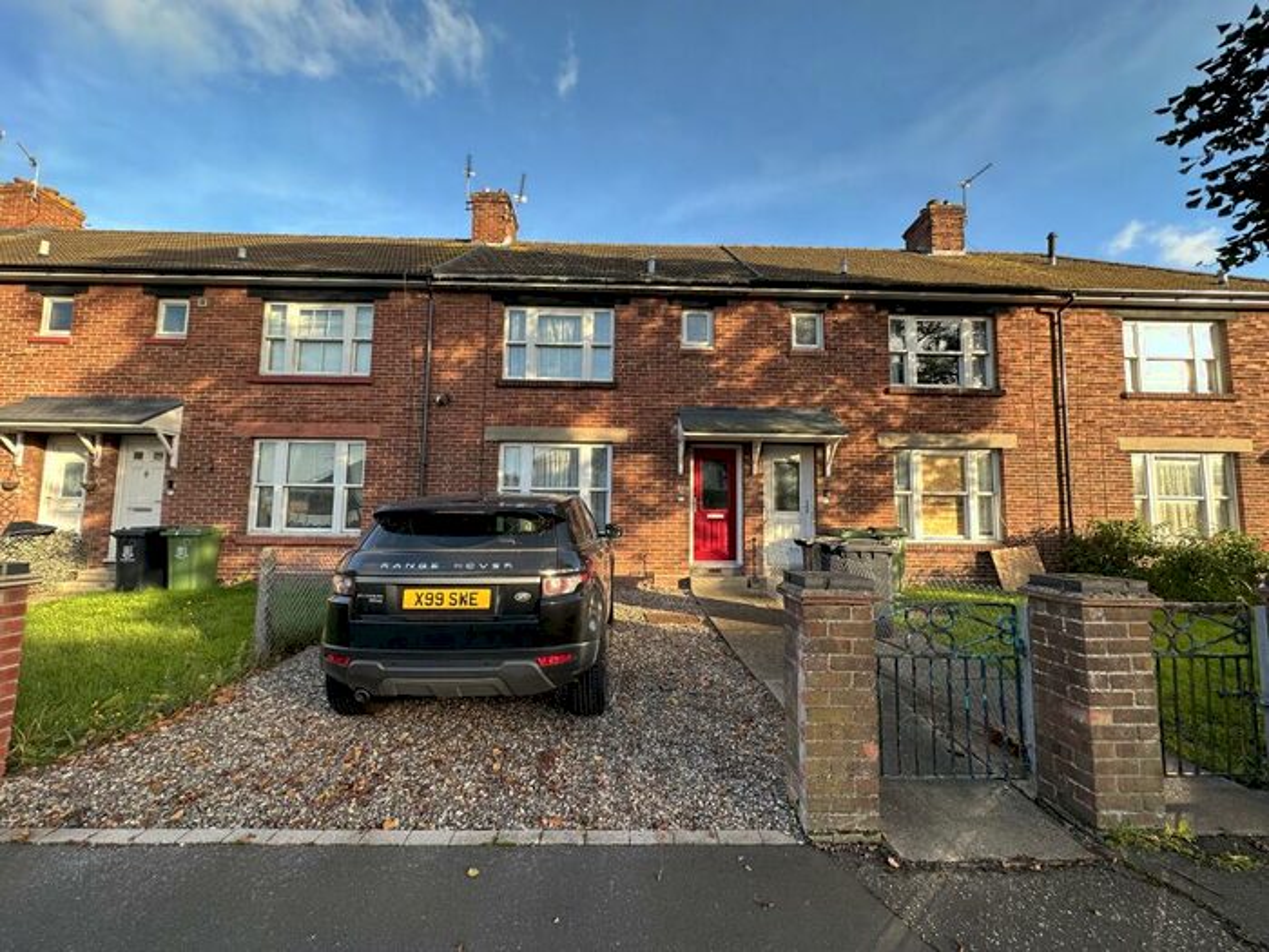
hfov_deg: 102.1
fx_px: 513
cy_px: 476
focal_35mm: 14
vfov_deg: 85.7
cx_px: 634
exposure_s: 1/226
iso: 40
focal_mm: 2.22
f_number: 2.2
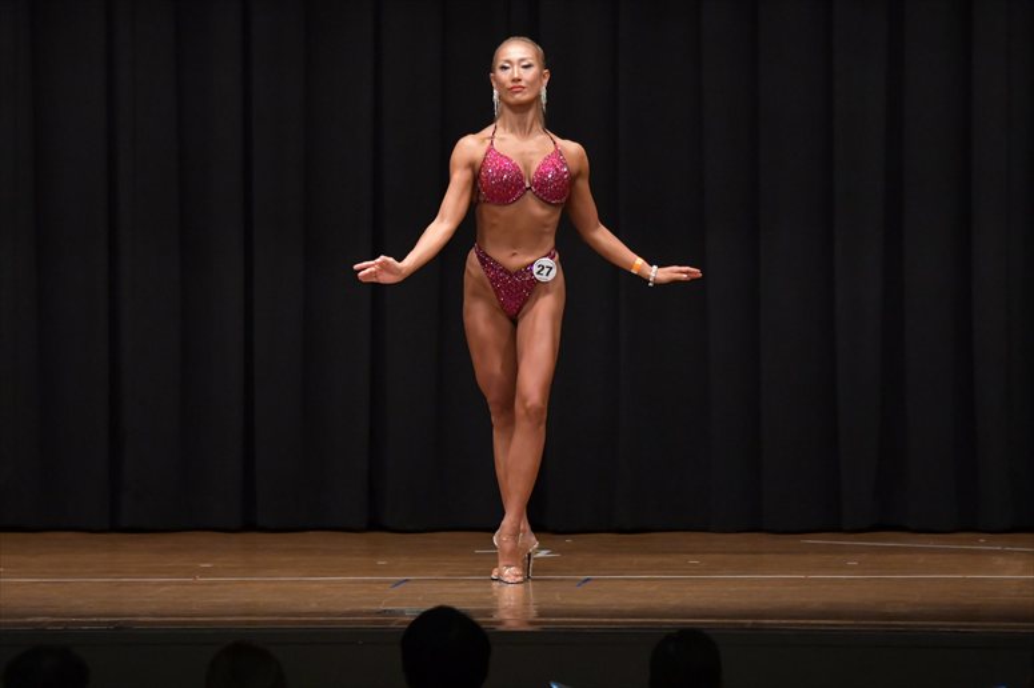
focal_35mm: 217
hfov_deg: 9.5
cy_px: 344
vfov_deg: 6.3
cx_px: 517
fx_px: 6230
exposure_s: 1/400
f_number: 5.6
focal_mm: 145
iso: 5000
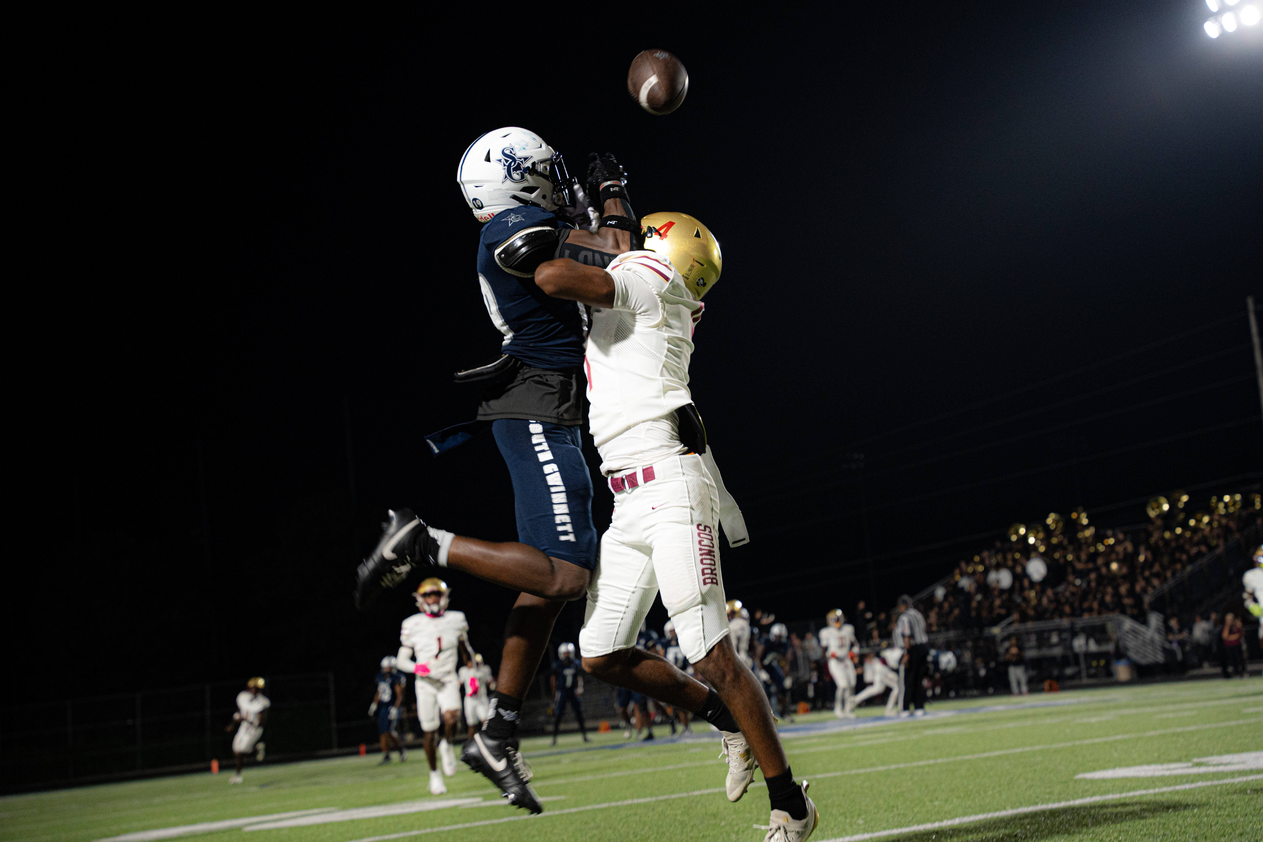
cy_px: 421
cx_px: 632
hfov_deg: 29.8
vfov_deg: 20.1
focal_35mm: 68
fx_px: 2372
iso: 1600
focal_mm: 67.6
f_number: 4
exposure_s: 1/400
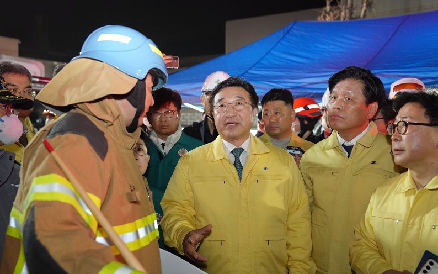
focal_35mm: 39
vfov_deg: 32.8
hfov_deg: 50.4
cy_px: 143
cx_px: 218
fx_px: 465
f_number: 4
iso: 6400
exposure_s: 1/160
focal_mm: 38
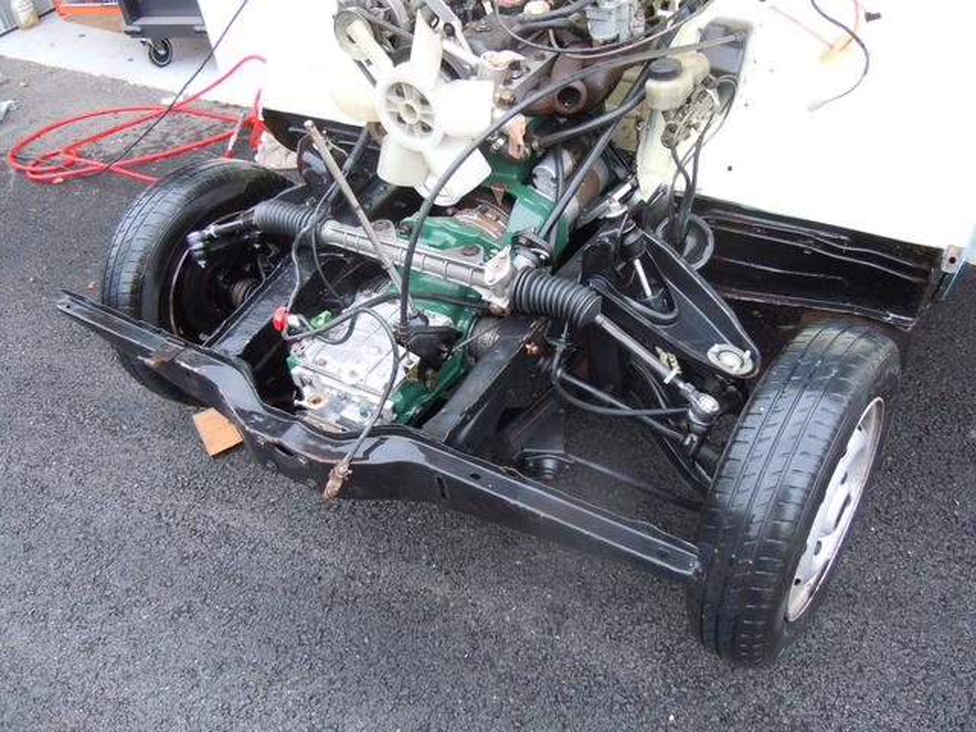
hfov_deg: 60.0
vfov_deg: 46.8
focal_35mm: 30
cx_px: 488
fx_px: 846
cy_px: 366
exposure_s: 1/13
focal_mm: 5.4
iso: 400
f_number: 3.5
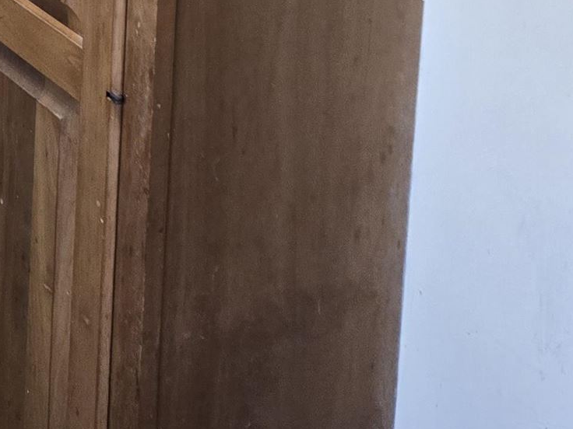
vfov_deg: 13.4
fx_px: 1589
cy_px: -413
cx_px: -254
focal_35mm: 96
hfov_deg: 18.4
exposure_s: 1/120
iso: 320
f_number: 1.8
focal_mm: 5.4
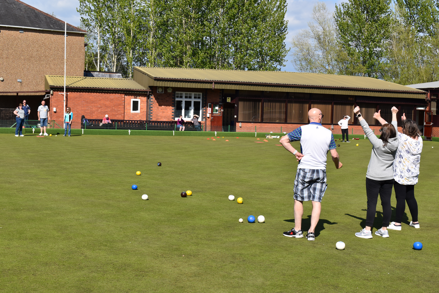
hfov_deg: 37.9
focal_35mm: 52
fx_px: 640
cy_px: 146
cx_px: 220
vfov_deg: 25.8
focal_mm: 35
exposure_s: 1/400
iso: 200
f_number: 10
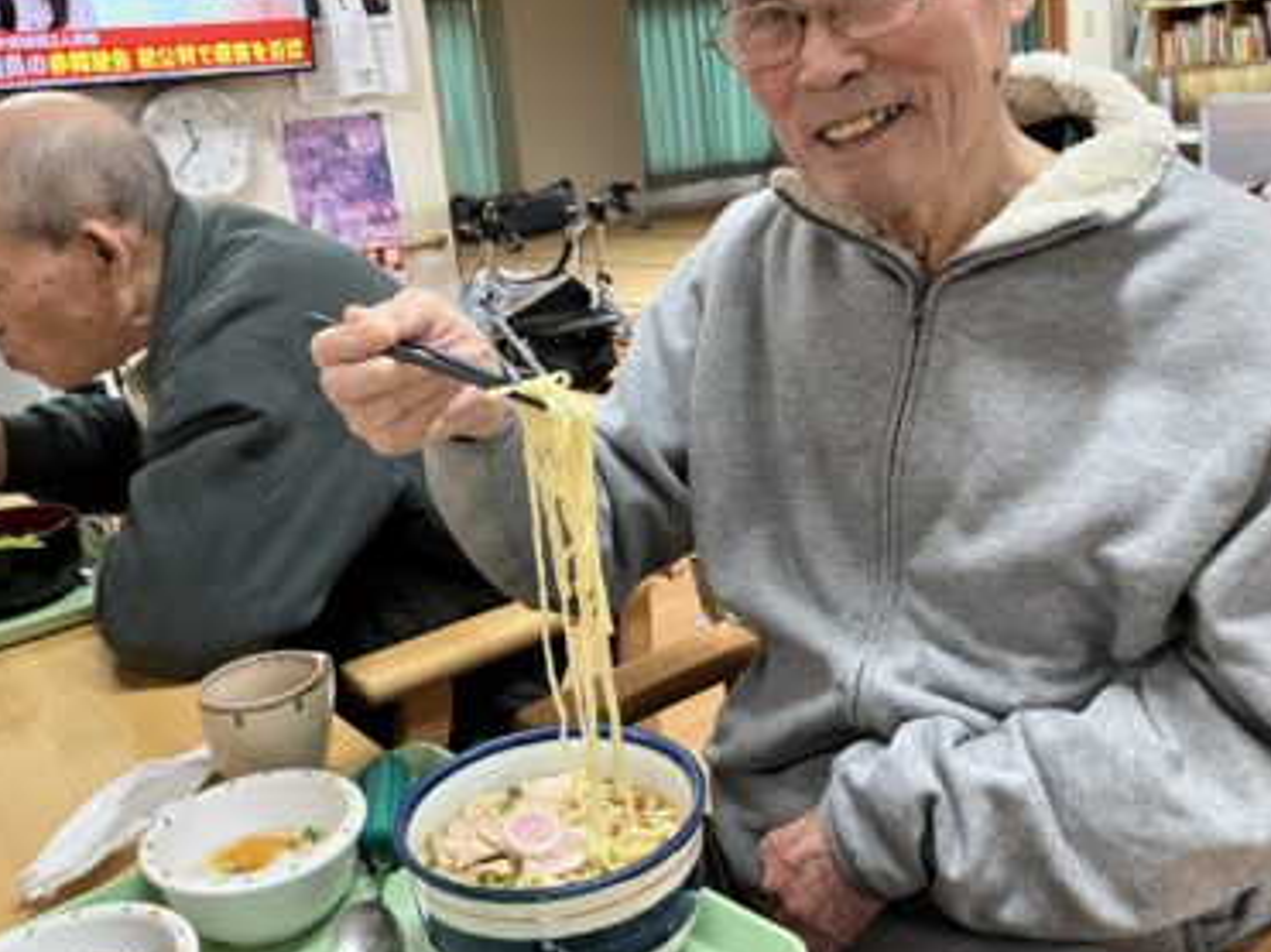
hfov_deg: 53.9
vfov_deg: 41.6
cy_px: 397
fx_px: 1248
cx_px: 589
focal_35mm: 34
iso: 250
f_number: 1.8
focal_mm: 3.99
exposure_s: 1/60
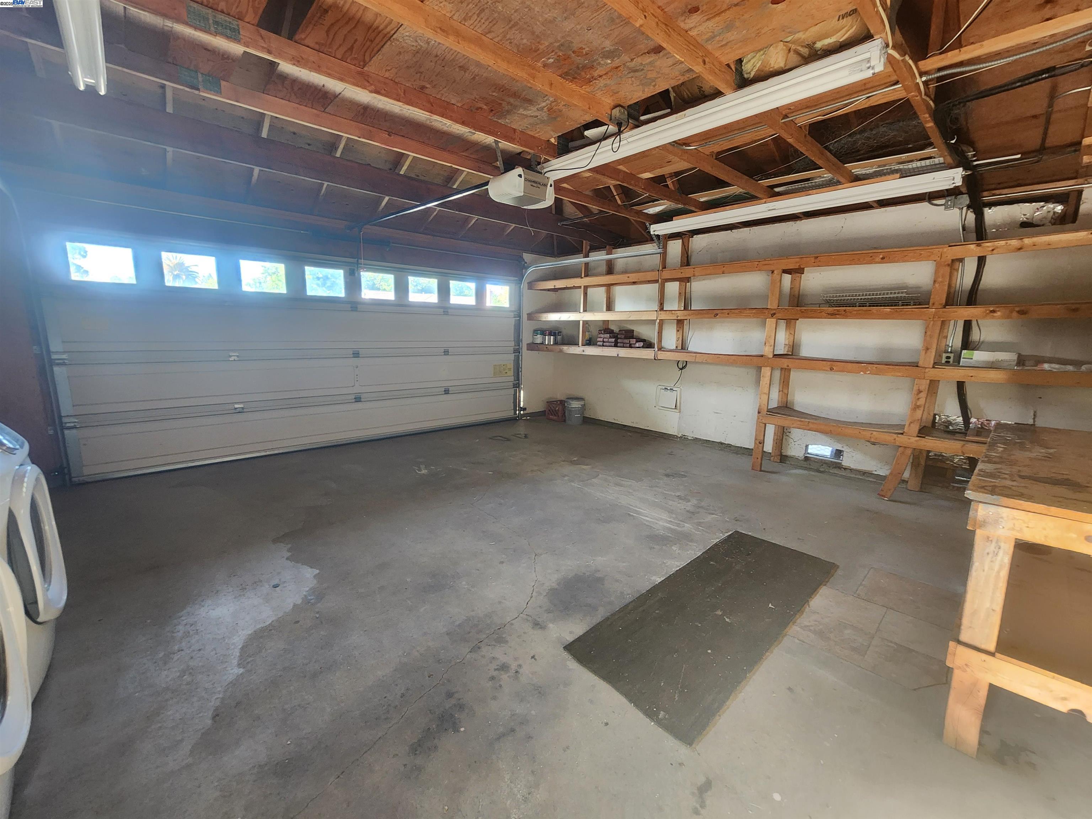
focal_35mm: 13
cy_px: 410
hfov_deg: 106.2
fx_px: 410
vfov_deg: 89.9
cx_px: 546
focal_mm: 2.2
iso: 400
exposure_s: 1/30
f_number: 2.2
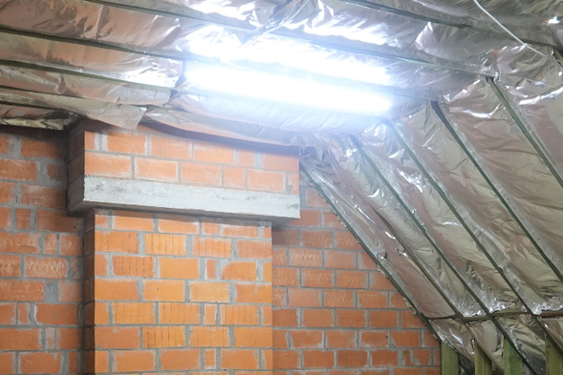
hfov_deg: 36.2
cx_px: 303
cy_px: 317
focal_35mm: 55
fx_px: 860
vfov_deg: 24.1
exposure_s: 1/25
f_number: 2.8
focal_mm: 9
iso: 800
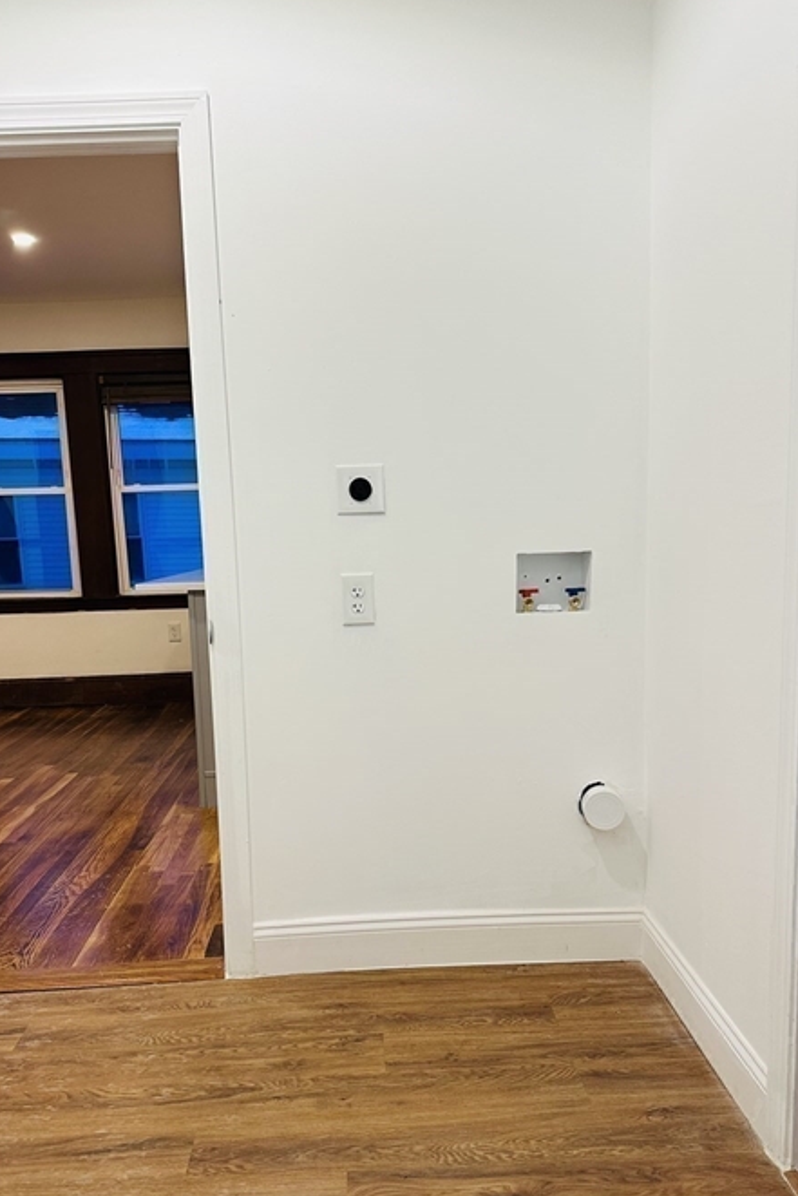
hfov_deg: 45.0
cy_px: 668
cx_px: 371
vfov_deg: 63.5
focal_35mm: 29
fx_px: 964
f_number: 1.78
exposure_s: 1/120
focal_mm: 6.86
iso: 125
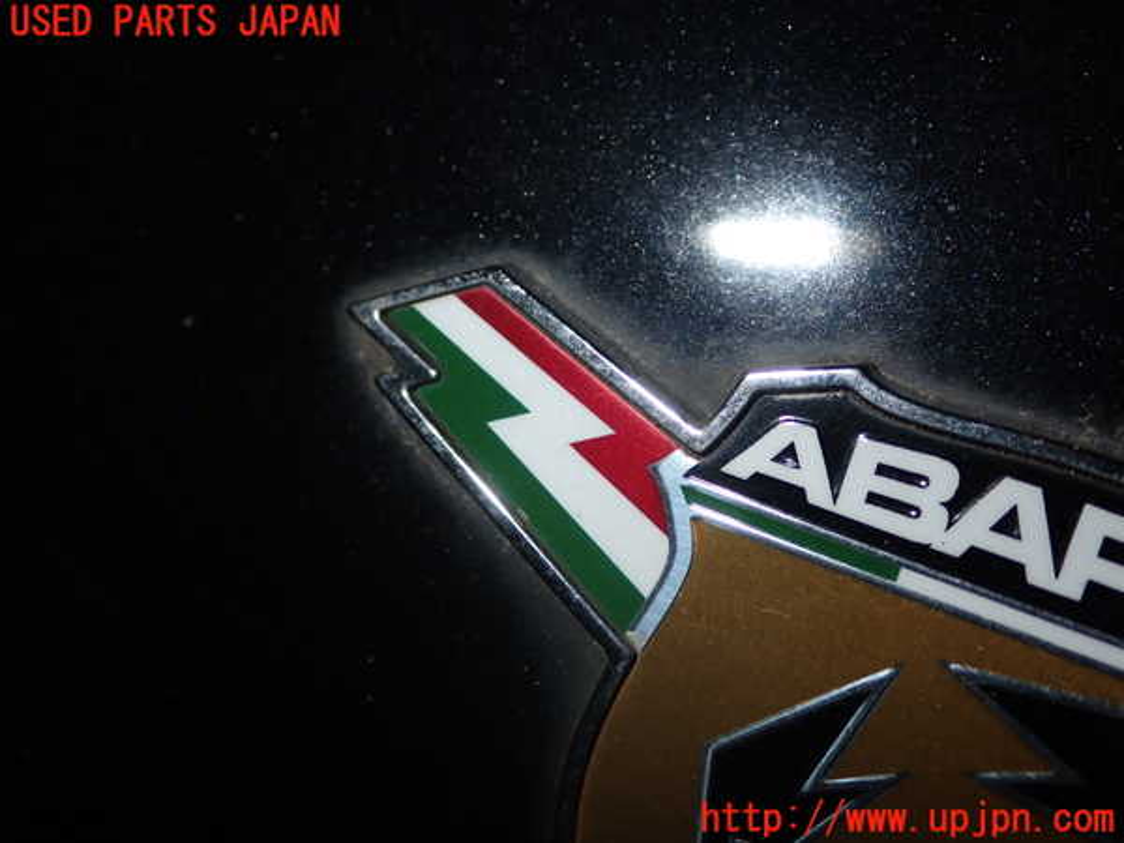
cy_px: 422
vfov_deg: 30.9
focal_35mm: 47
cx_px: 562
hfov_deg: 40.4
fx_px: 1526
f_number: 9
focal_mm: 8.4
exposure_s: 1/50
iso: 200
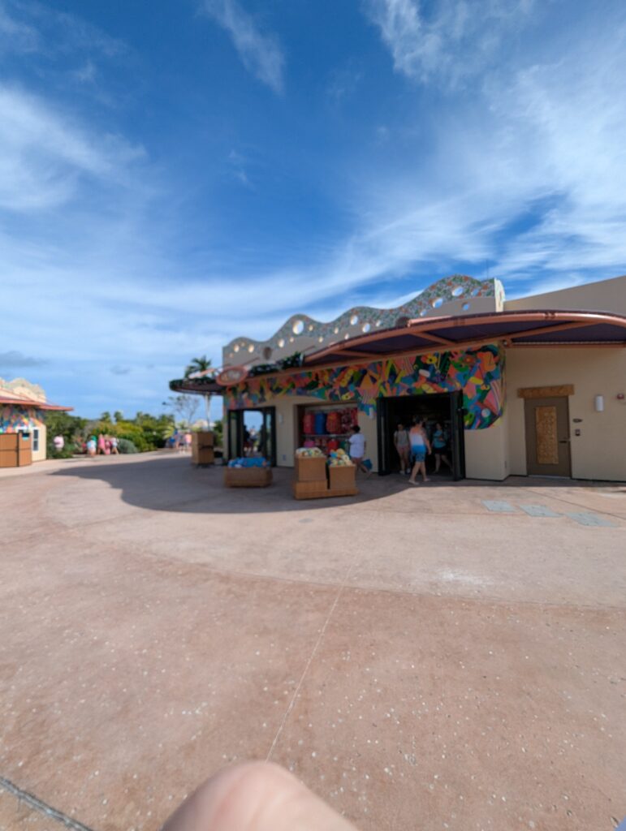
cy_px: 416
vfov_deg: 106.1
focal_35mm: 13
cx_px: 313
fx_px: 313
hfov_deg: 90.1
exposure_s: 1/1653
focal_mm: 1.95
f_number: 2.2
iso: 48
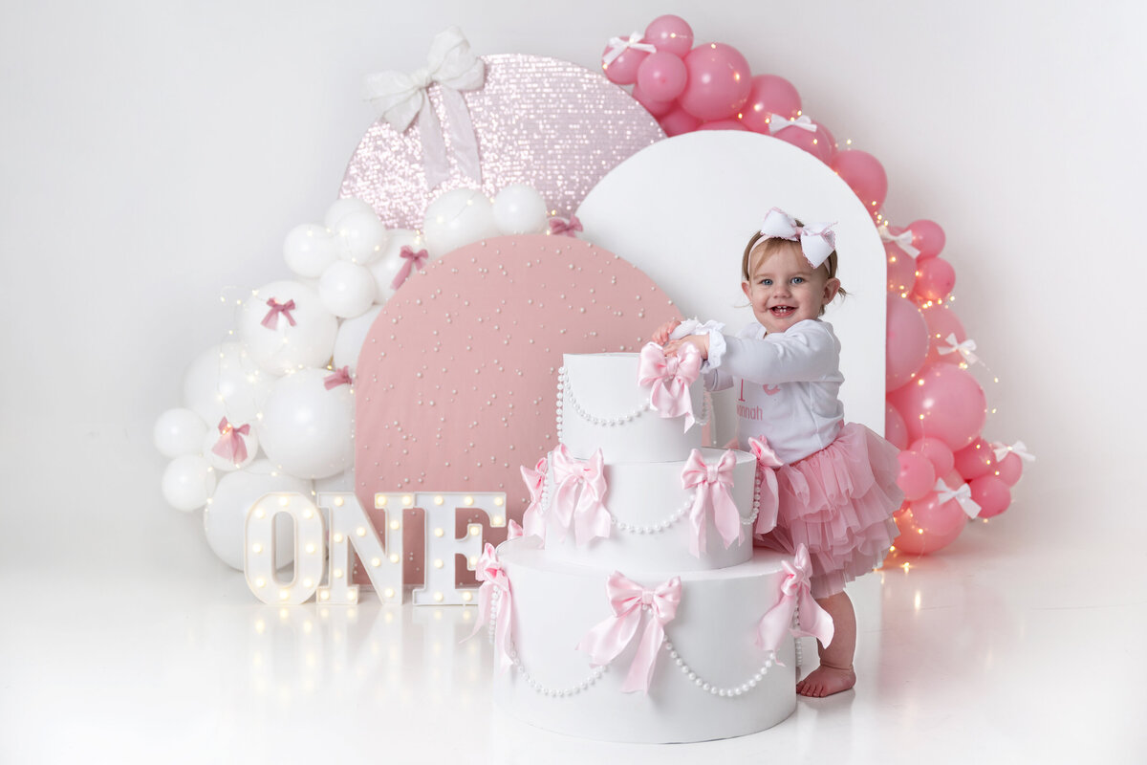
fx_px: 1274
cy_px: 382
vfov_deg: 33.4
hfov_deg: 48.5
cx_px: 574
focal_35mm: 40
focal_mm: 40
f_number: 2.8
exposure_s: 1/80
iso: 100
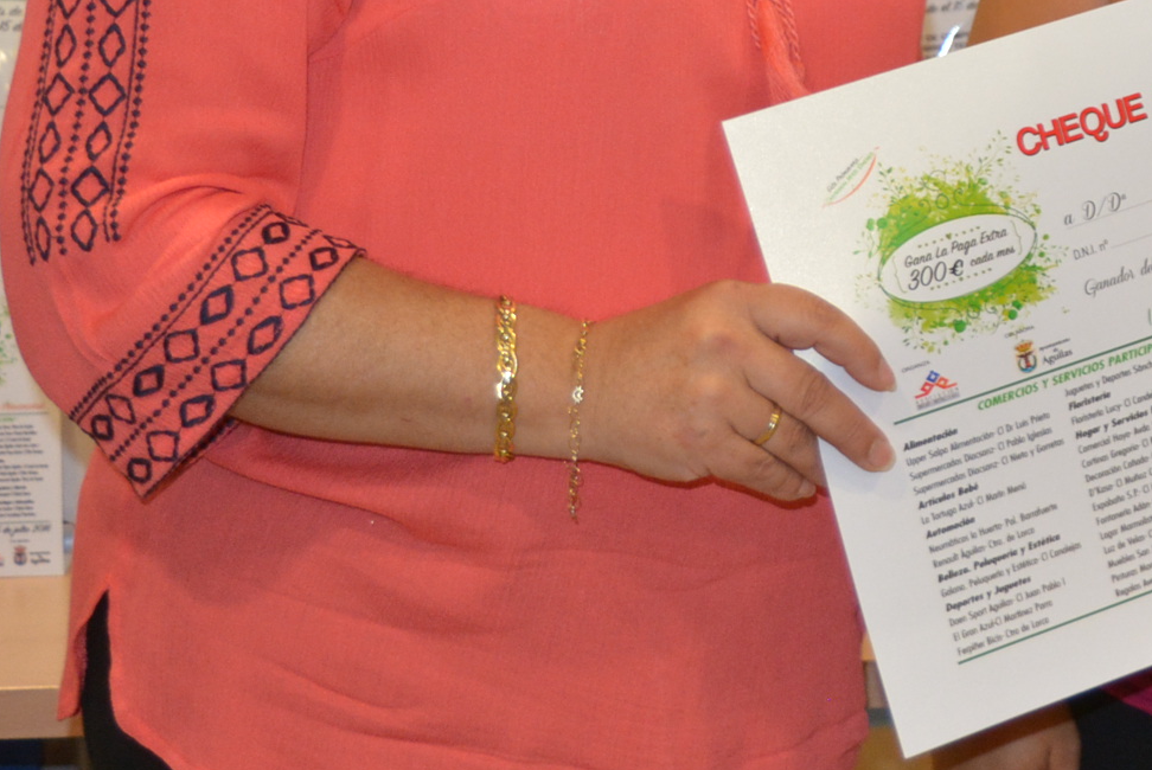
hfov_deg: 16.1
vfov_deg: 11.3
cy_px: -20
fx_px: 3843
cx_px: 1537
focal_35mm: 120
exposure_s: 1/60
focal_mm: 26
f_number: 4
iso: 560
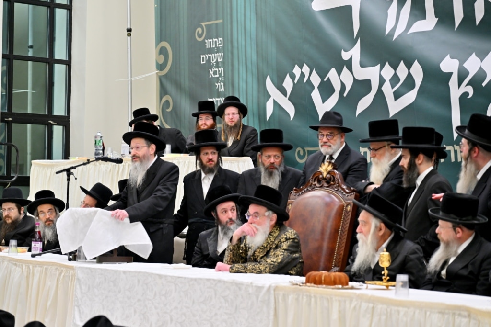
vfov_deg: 17.5
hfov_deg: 26.0
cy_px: 164
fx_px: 1064
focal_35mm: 78
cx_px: 246
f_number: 4
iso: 500
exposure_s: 1/250
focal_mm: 78
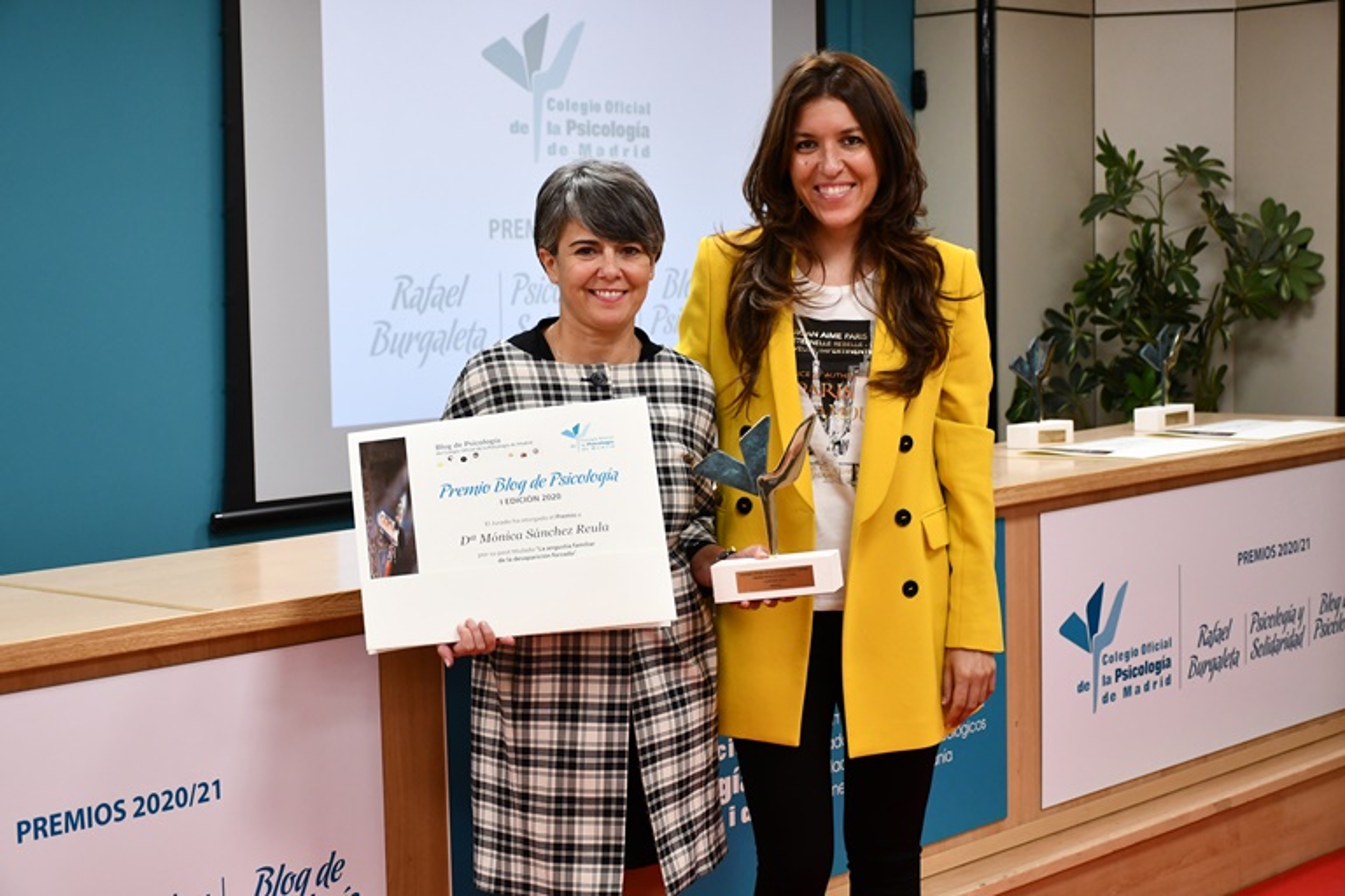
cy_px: 448
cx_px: 672
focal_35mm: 63
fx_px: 2354
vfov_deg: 21.6
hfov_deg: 31.9
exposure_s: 1/125
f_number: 4.5
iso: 1400
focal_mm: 42
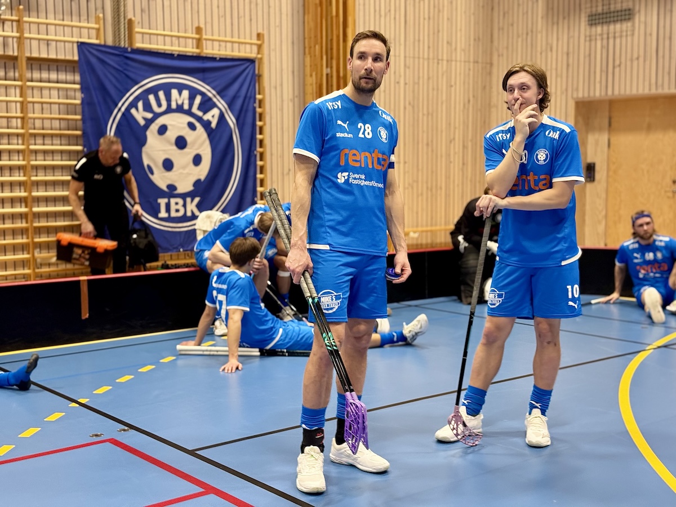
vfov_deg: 30.3
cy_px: 254
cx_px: 338
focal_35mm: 48
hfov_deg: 39.7
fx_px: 937
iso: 100
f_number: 1.78
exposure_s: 1/60
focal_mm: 6.76
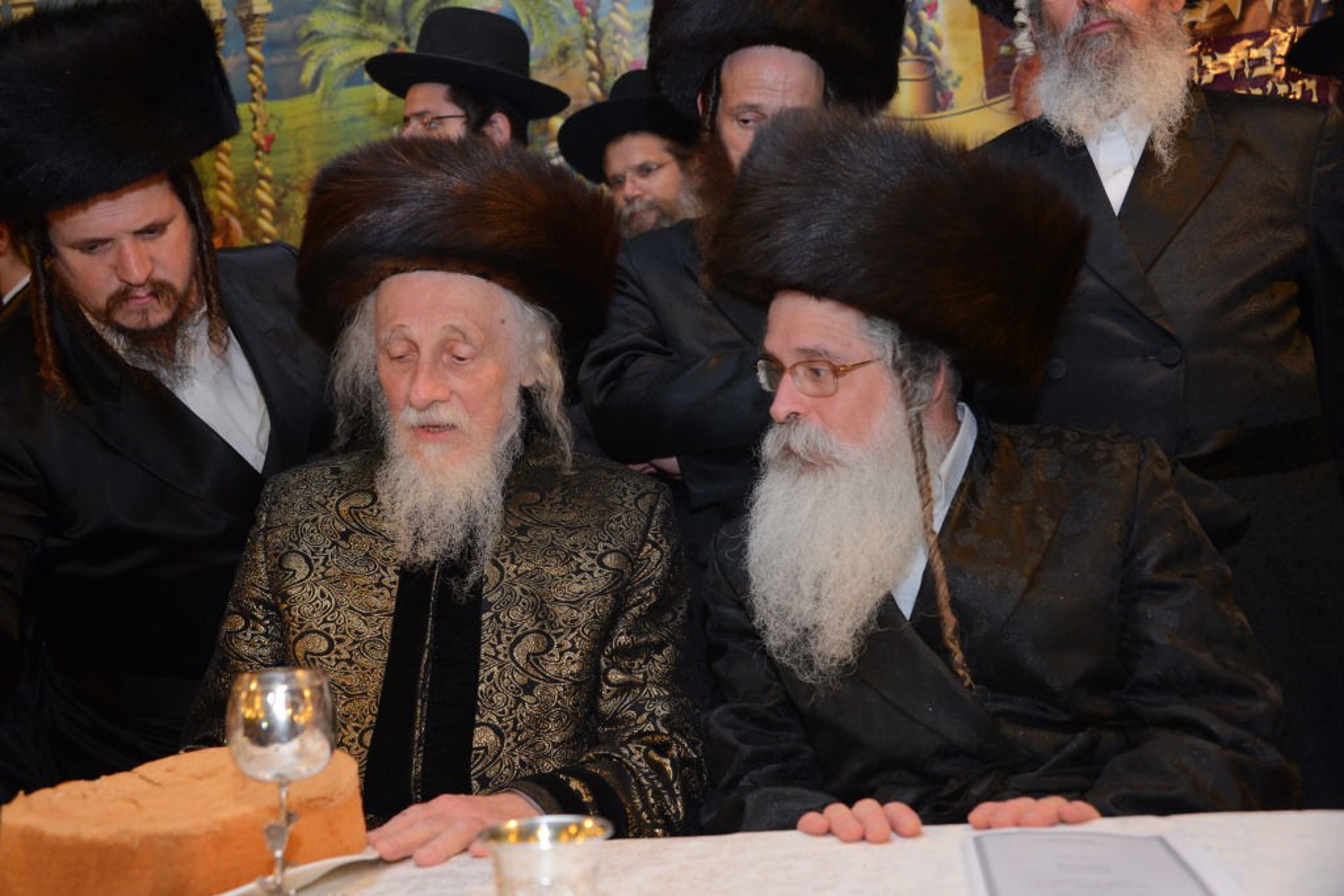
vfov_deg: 36.9
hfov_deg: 53.1
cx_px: 672
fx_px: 1344
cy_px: 448
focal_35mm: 36
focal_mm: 36
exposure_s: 1/80
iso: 2000
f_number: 5
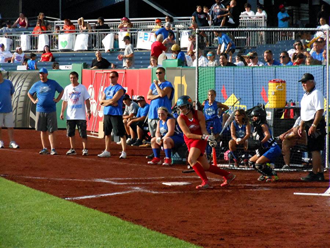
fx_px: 1583
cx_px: 165
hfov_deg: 11.9
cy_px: 124
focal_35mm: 166
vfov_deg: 8.9
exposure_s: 1/1500
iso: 800
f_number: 5.5
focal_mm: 29.8
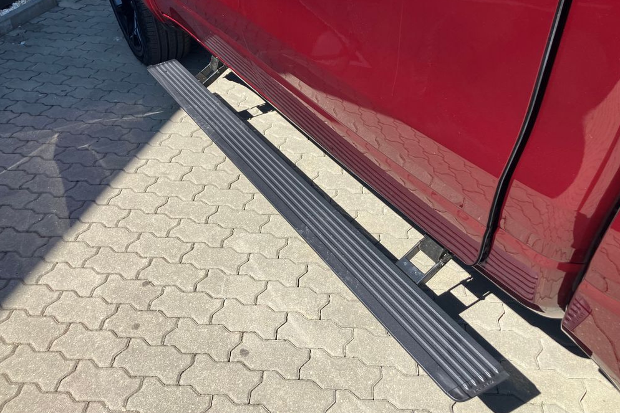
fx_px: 517
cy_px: 202
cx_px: 317
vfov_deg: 43.6
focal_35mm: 30
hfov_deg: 61.9
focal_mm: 3.99
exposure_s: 1/934
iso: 32
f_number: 1.8
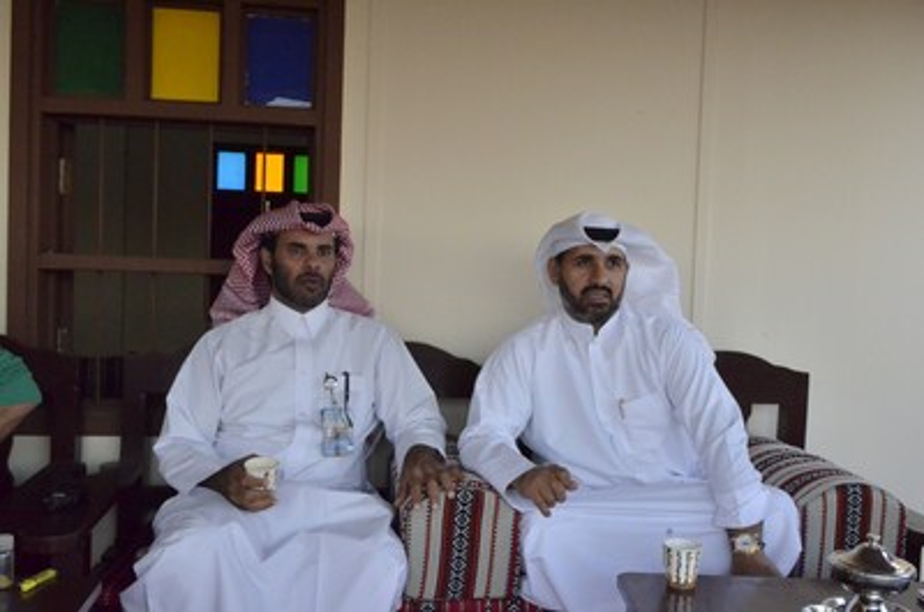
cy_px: 306
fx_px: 922
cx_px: 462
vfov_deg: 36.7
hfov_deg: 53.2
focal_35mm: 36
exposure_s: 1/160
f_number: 14
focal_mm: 24
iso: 3200
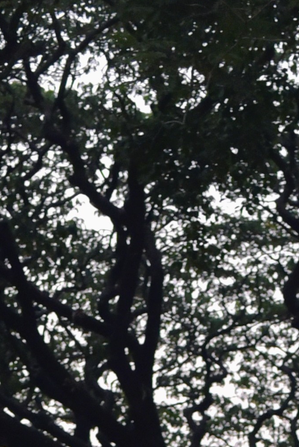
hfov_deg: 6.5
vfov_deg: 8.7
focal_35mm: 209
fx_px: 2599
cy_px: 1152
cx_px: 414
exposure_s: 1/80
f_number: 3.2
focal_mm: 35
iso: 1600
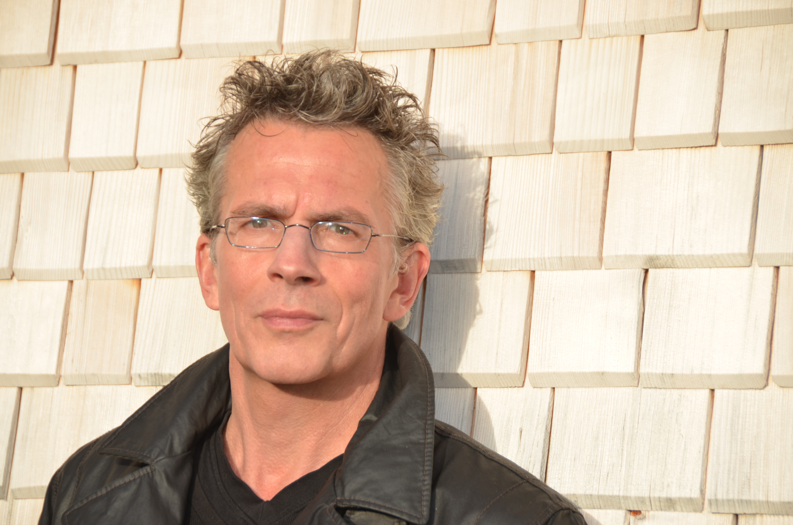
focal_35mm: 195
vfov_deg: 7.0
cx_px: 396
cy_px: 262
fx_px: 4287
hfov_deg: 10.6
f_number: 5.6
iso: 100
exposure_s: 1/200
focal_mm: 130
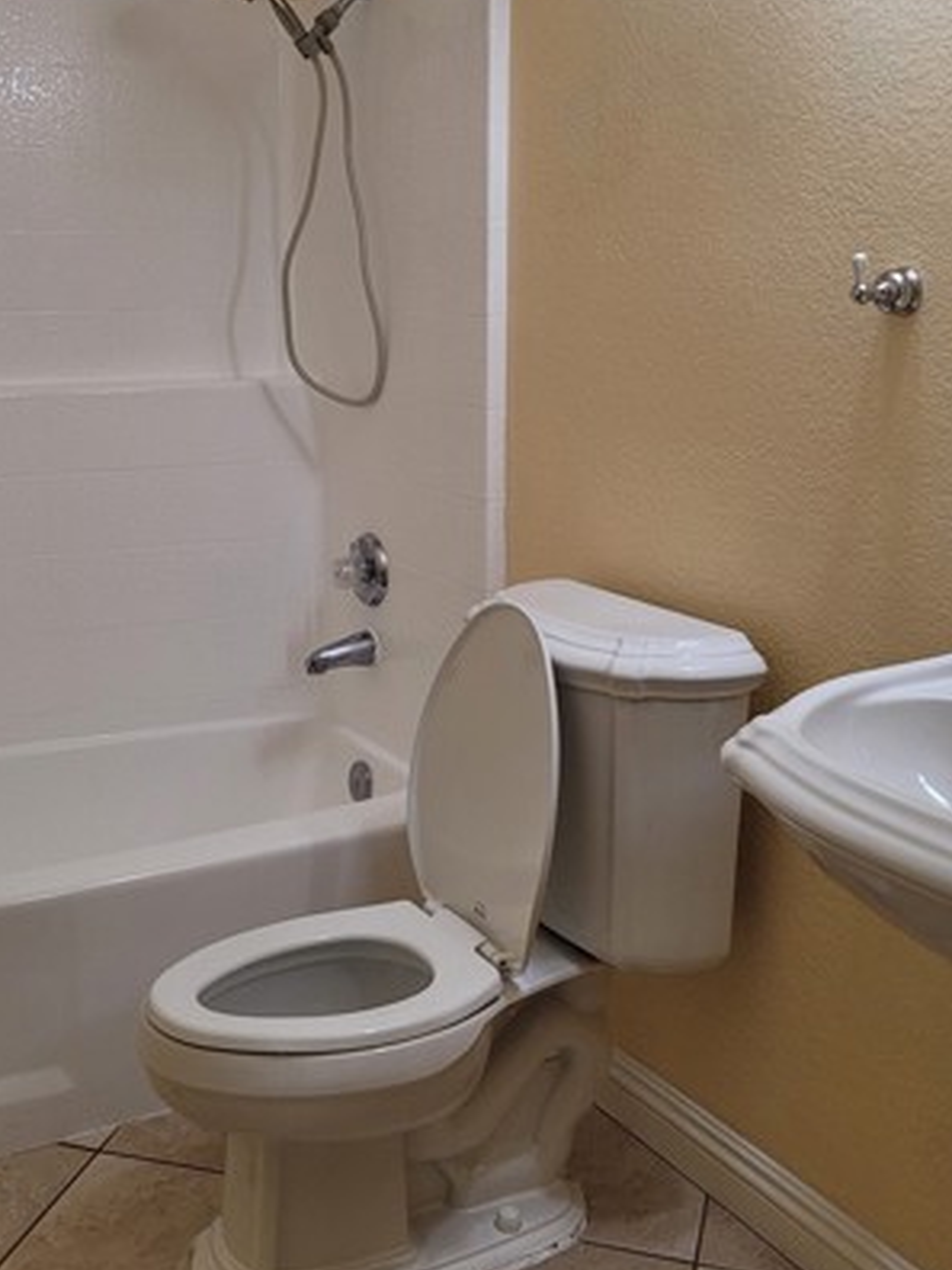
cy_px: 414
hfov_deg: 34.1
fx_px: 1540
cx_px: 340
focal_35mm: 42
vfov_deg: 44.1
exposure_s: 1/120
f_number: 1.8
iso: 125
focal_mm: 5.4
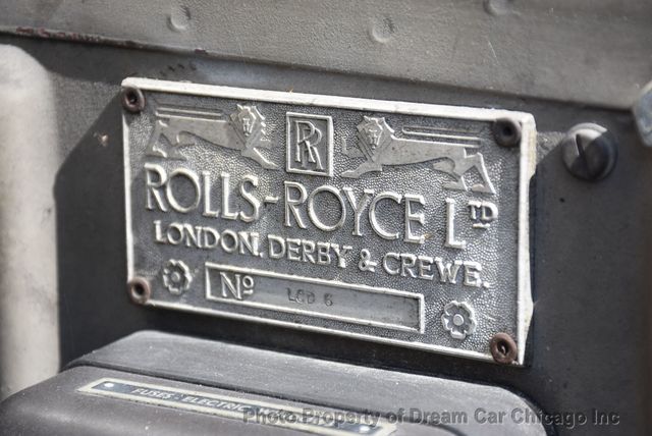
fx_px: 2311
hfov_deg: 16.1
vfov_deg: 10.8
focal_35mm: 128
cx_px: 326
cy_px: 218
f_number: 8
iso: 450
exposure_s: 1/500
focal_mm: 85
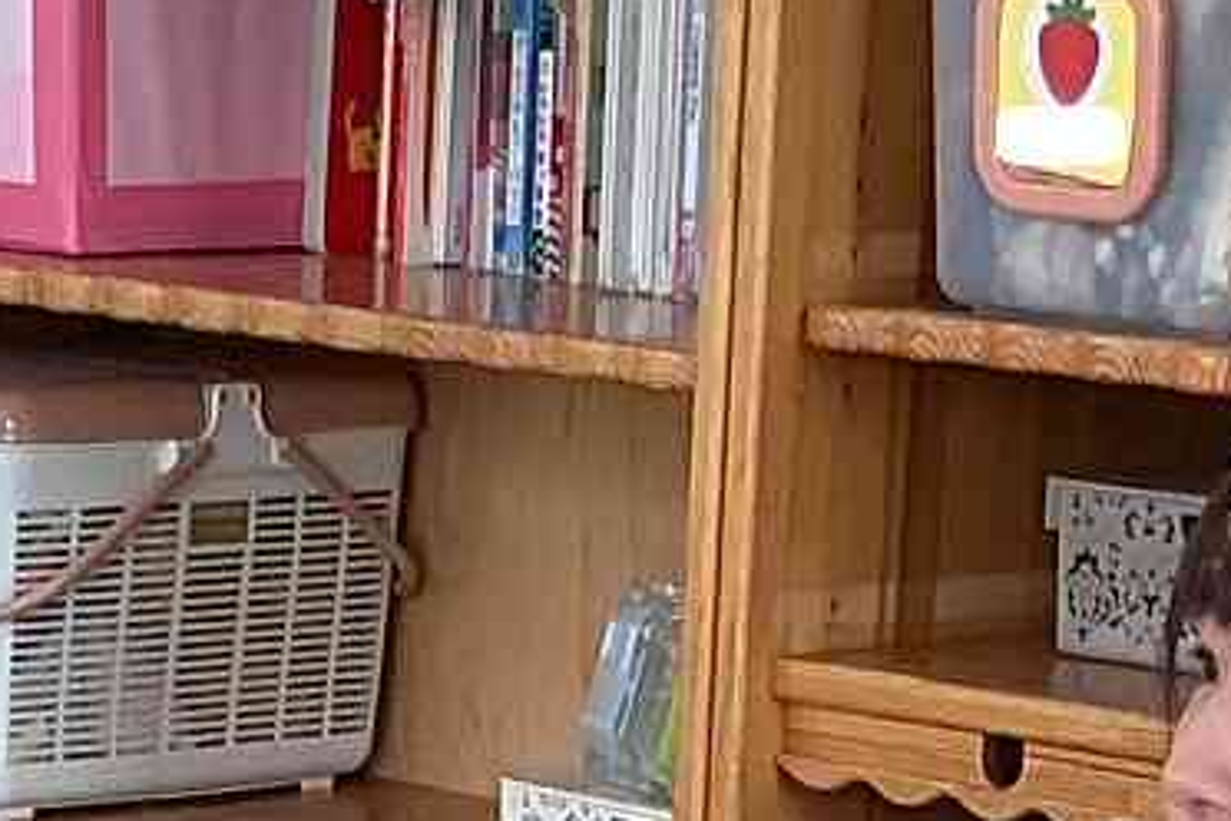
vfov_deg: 6.3
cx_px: 493
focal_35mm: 196
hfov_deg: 10.5
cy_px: 2673
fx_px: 6702
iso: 25
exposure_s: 1/100
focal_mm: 3
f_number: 1.8
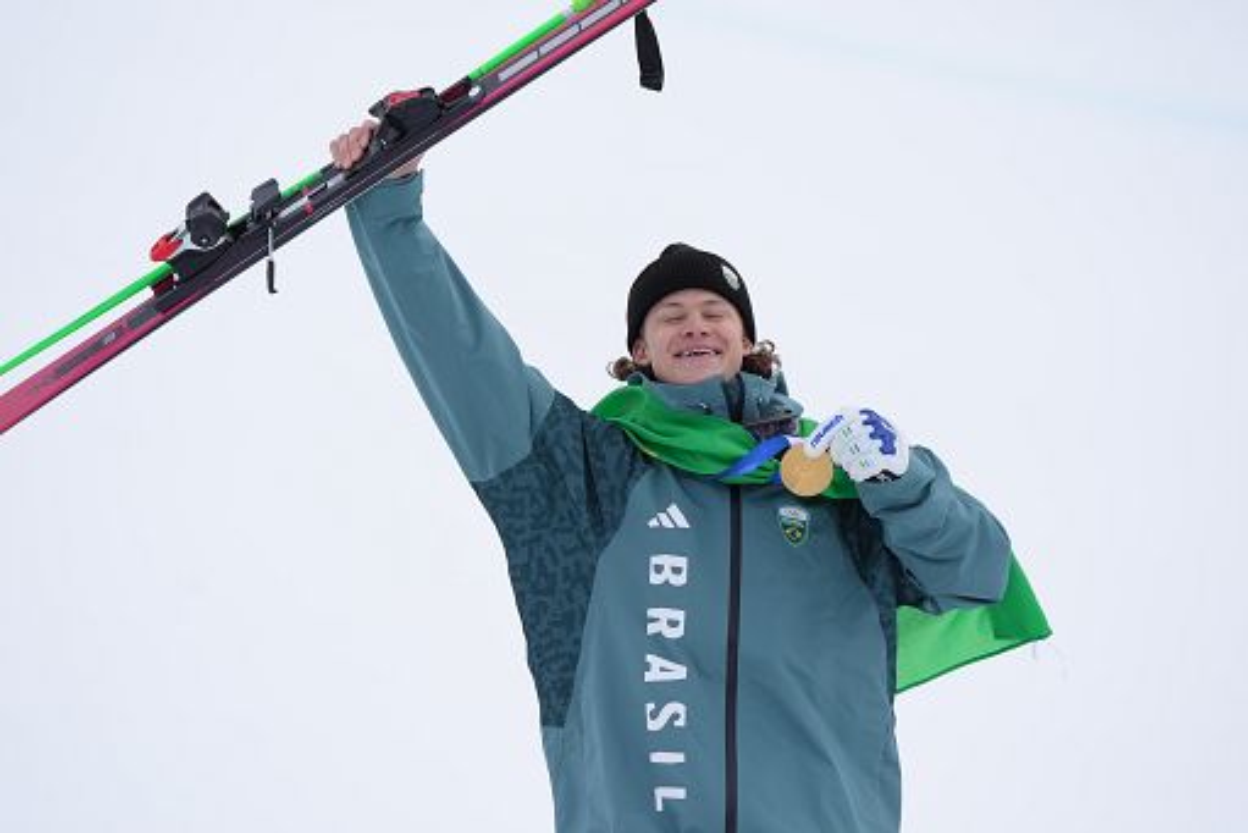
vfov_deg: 5.4
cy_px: 416
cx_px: 624
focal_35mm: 255
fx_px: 8842
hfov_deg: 8.1
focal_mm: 255
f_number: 6.3
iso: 800
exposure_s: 1/1250
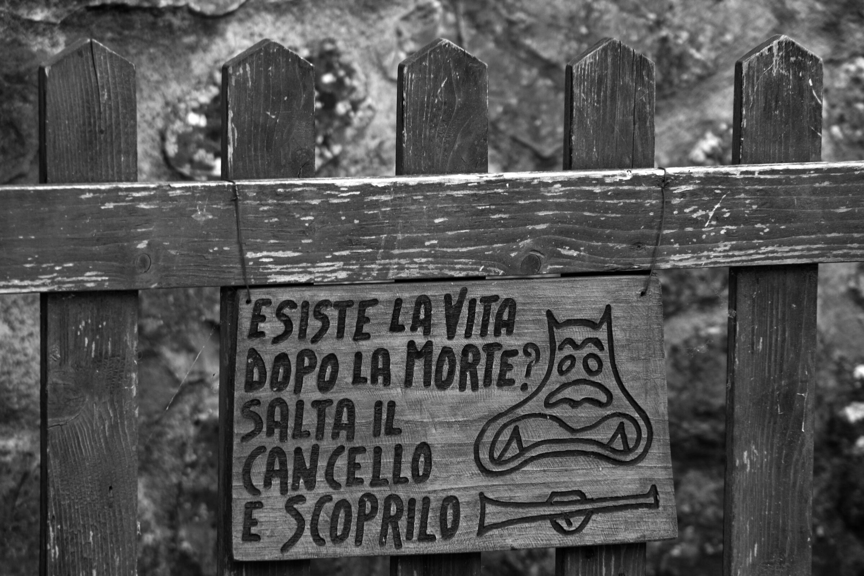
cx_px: 432
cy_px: 288
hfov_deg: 10.2
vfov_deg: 6.8
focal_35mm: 202
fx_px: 4848
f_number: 5.6
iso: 400
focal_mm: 135
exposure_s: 1/40
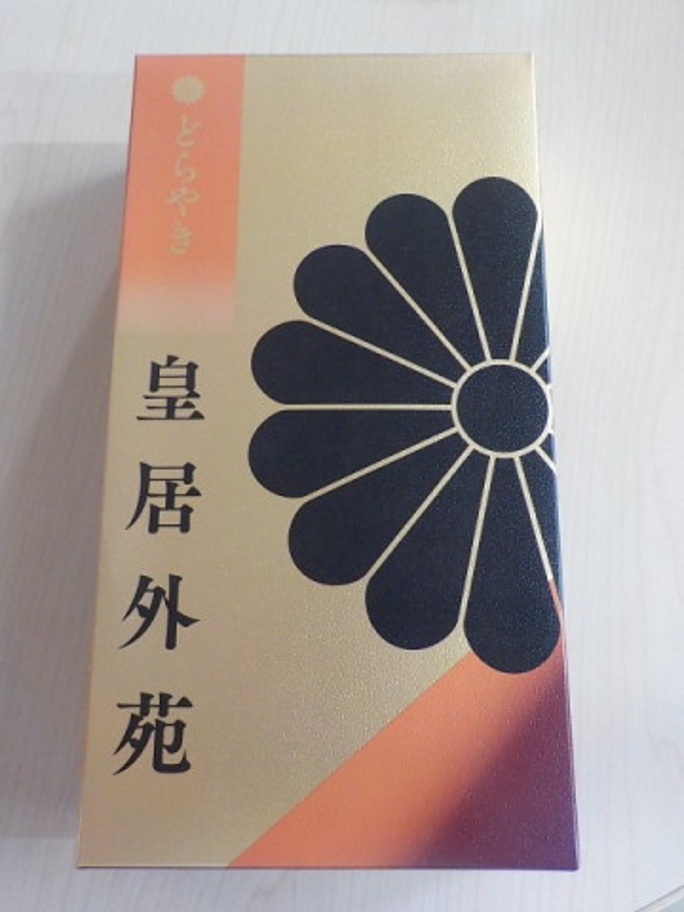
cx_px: 342
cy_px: 456
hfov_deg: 46.8
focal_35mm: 30
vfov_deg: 60.0
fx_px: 790
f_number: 3.3
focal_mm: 4.1
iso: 400
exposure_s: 1/25
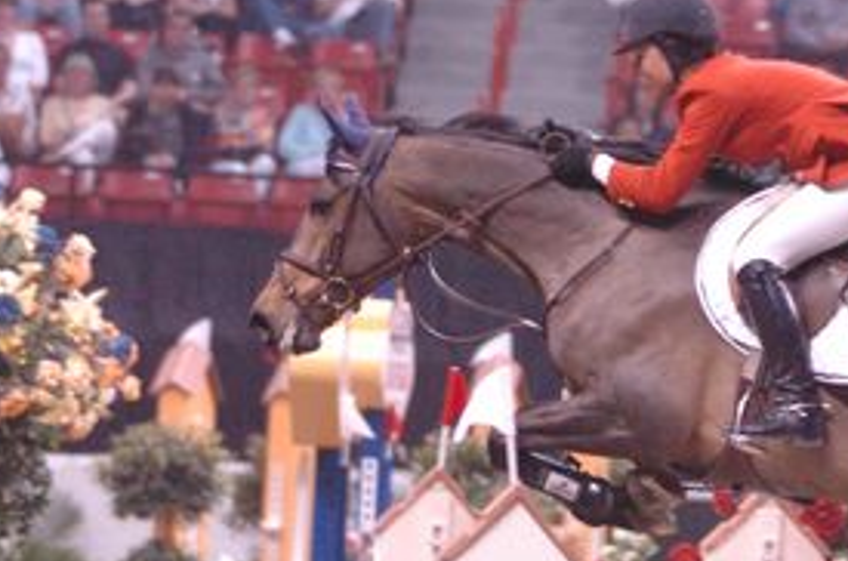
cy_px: 339
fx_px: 8605
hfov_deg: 5.6
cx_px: 789
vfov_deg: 3.7
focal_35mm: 366
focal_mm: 105
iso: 1600
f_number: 2.8
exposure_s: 1/320
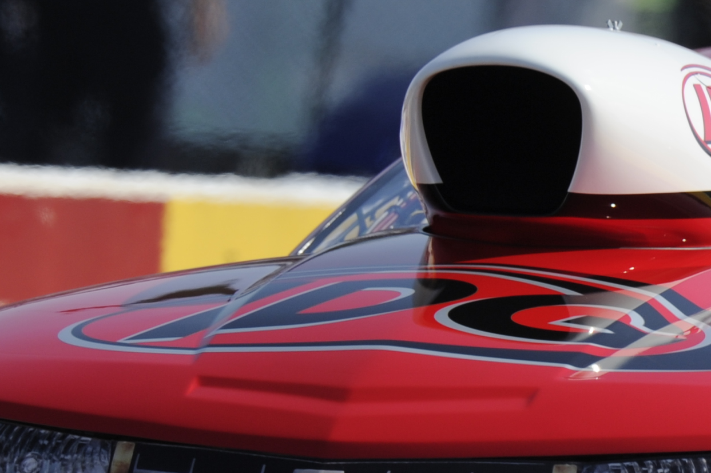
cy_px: 450
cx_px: 790
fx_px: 33788
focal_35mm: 1712
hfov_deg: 1.2
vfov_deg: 0.8
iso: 250
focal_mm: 500
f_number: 7.1
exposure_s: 1/1250
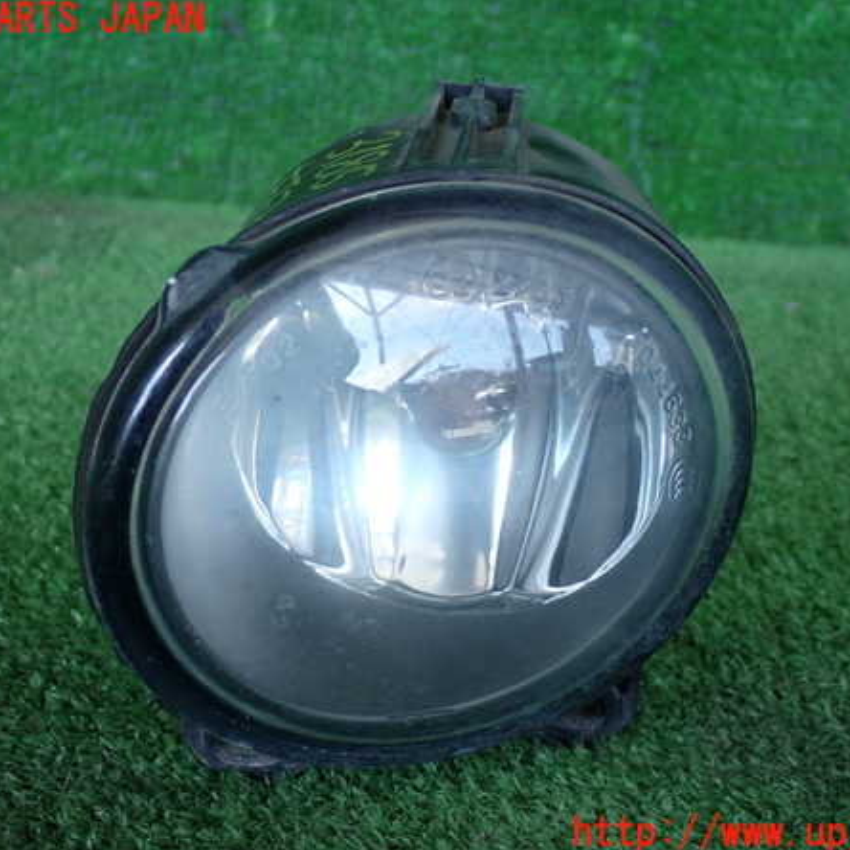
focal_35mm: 74
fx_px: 2056
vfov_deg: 23.4
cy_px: 427
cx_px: 431
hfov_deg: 23.4
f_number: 3.6
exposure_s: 1/125
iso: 320
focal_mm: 11.09
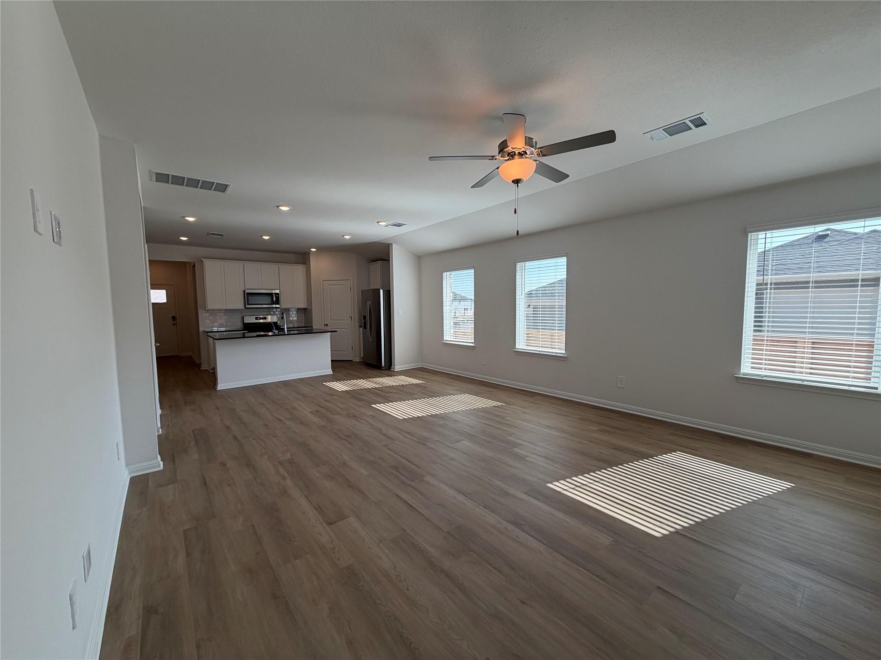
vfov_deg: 85.7
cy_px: 330
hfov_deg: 102.1
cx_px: 440
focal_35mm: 14
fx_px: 356
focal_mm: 2.22
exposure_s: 1/210
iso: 50
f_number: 2.2
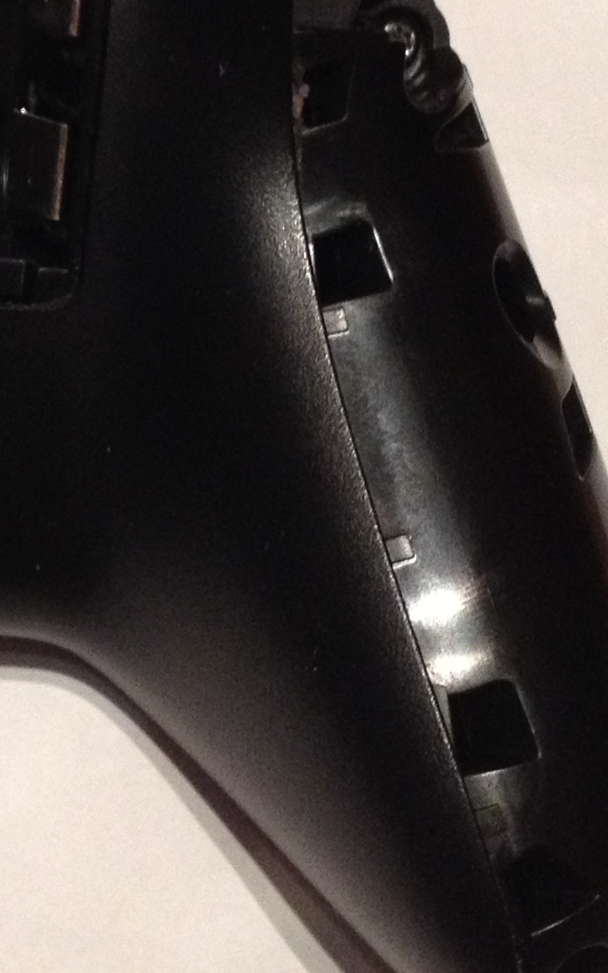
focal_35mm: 113
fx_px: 2996
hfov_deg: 11.4
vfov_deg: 18.4
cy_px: 270
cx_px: -106
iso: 250
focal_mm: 4.28
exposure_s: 1/20
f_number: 2.4
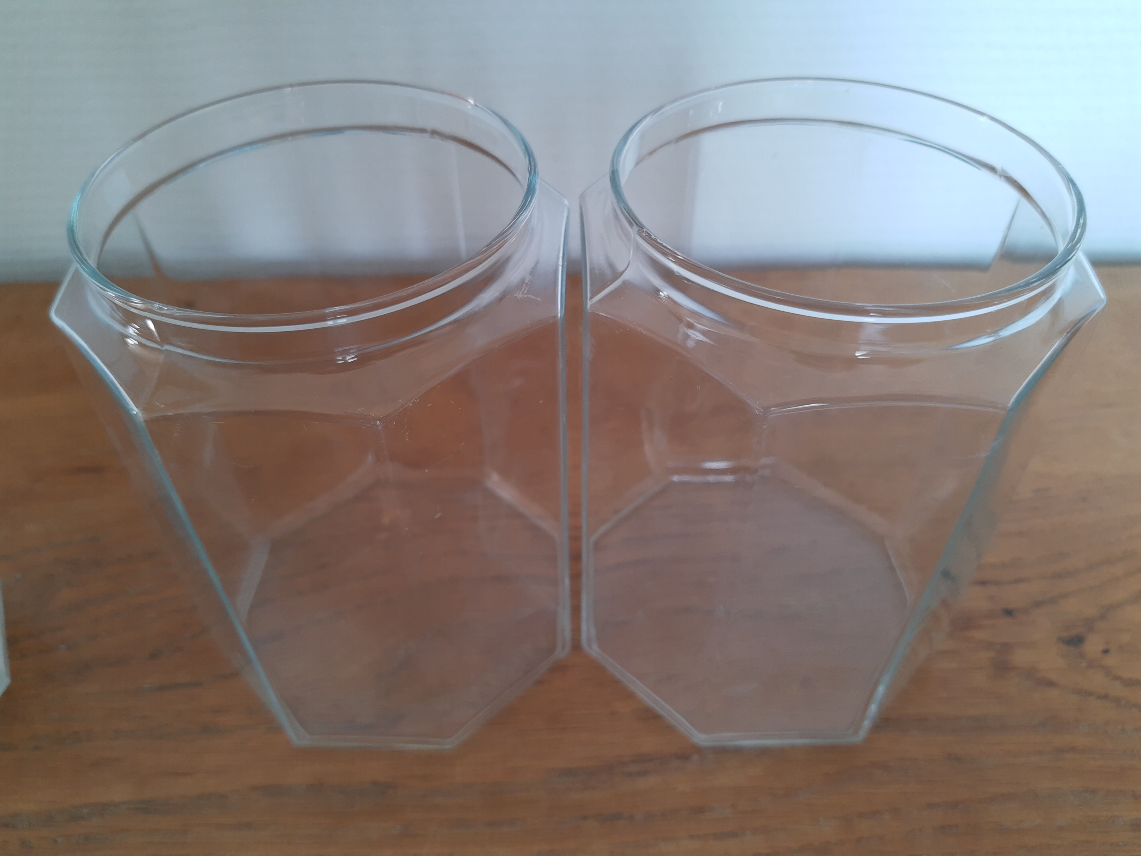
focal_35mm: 26
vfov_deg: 53.1
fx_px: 857
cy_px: 428
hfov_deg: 67.3
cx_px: 570
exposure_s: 1/50
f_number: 1.7
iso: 43
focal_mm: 4.75
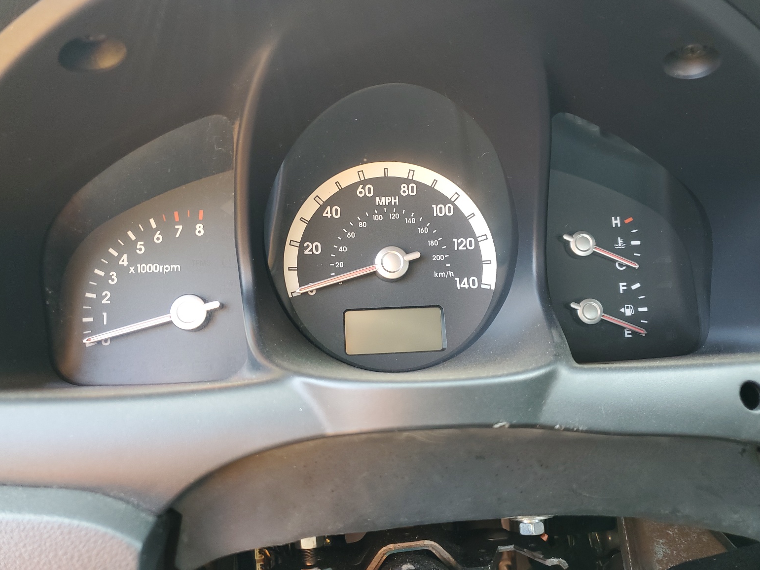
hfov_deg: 65.3
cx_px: 376
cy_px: 276
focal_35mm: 27
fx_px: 593
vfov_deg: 51.4
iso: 68
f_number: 1.5
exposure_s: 1/60.2
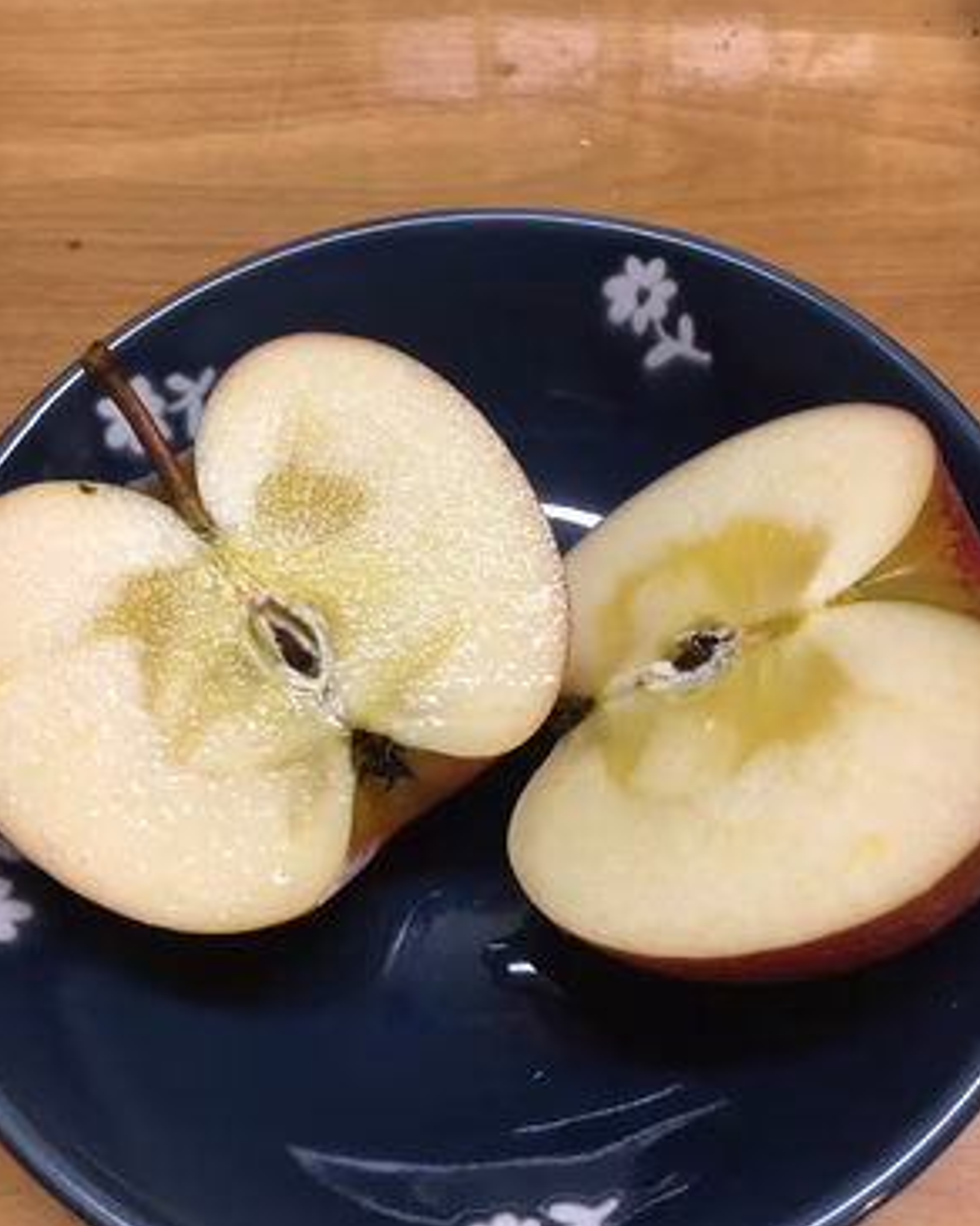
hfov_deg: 47.1
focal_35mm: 31
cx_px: 493
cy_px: 631
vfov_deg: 57.2
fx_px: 1124
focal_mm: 4.15
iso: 125
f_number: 2.2
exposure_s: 1/33
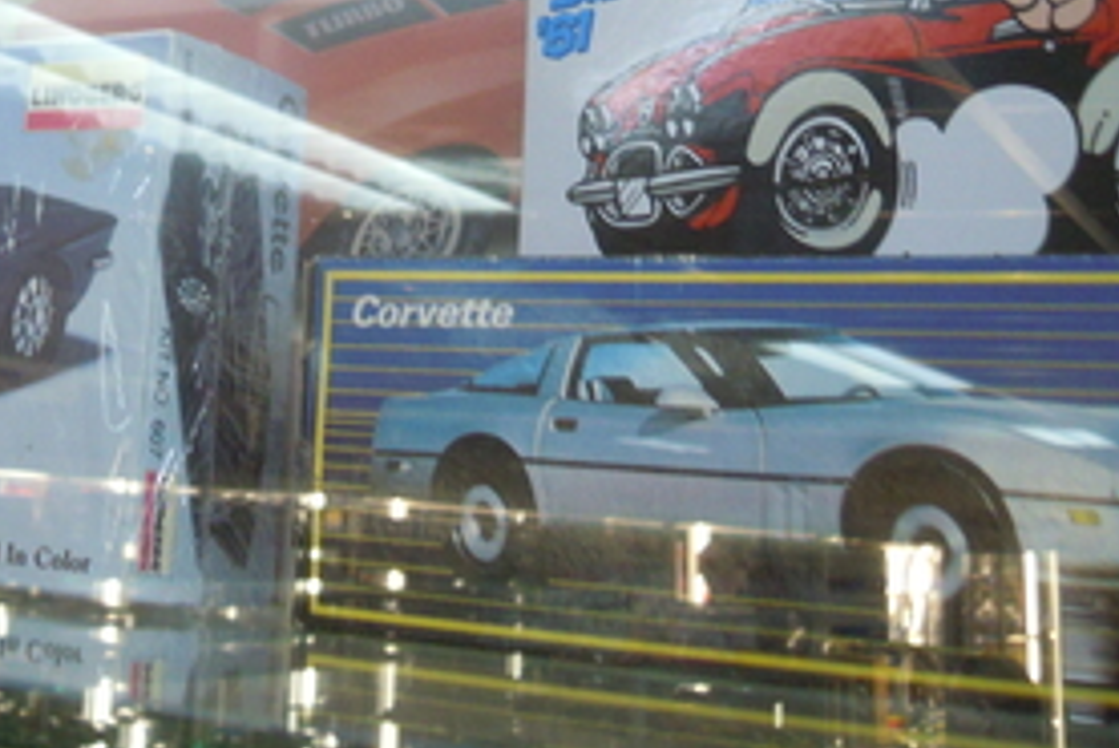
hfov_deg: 30.1
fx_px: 1959
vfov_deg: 20.5
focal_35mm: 63
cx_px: 57
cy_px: -101
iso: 320
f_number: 2.7
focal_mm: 5
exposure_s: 1/30
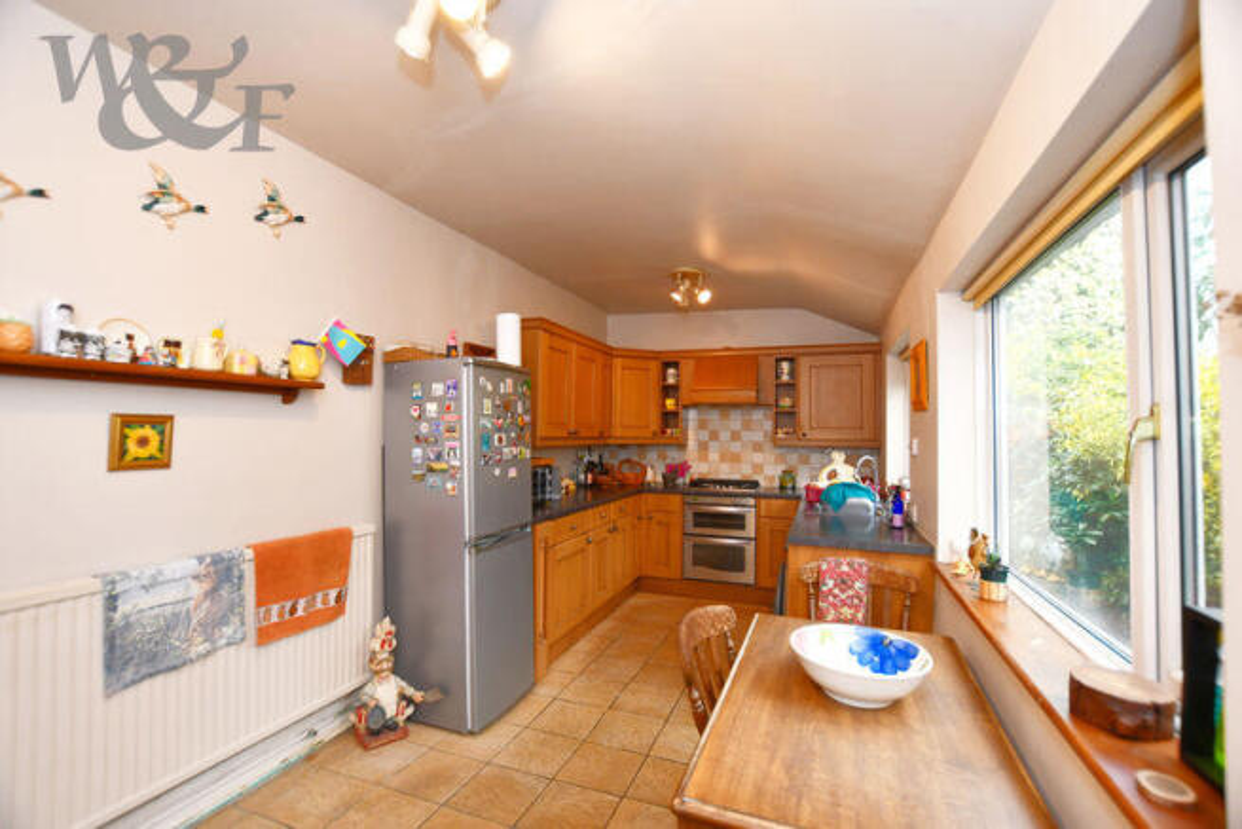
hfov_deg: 100.4
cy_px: 414
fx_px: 518
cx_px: 621
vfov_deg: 77.4
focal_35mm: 15
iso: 450
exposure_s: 1/60
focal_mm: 10
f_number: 4
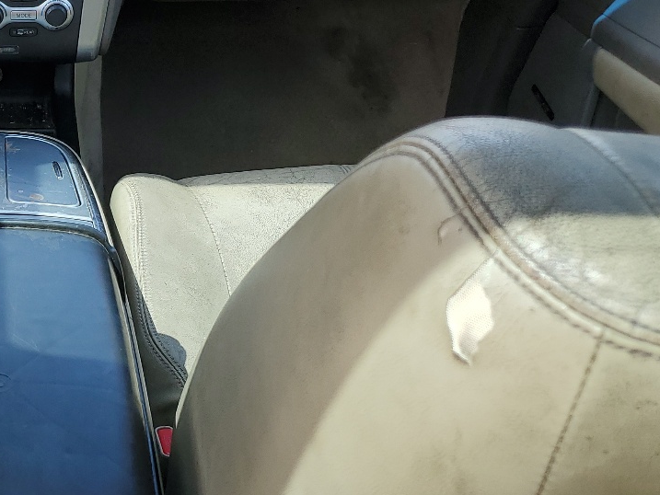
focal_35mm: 58
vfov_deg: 25.2
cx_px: -69
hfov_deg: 29.8
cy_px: 213
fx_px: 1106
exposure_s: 1/435
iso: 50
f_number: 1.5
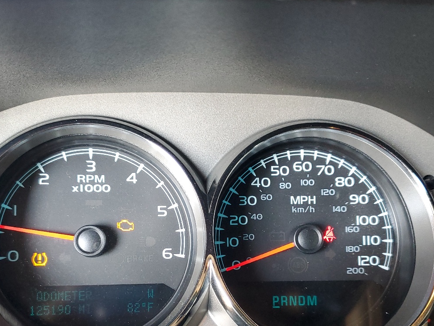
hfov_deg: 44.7
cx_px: 199
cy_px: 233
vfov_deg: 33.9
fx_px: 527
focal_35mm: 42
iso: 161
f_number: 1.5
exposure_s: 1/60.2
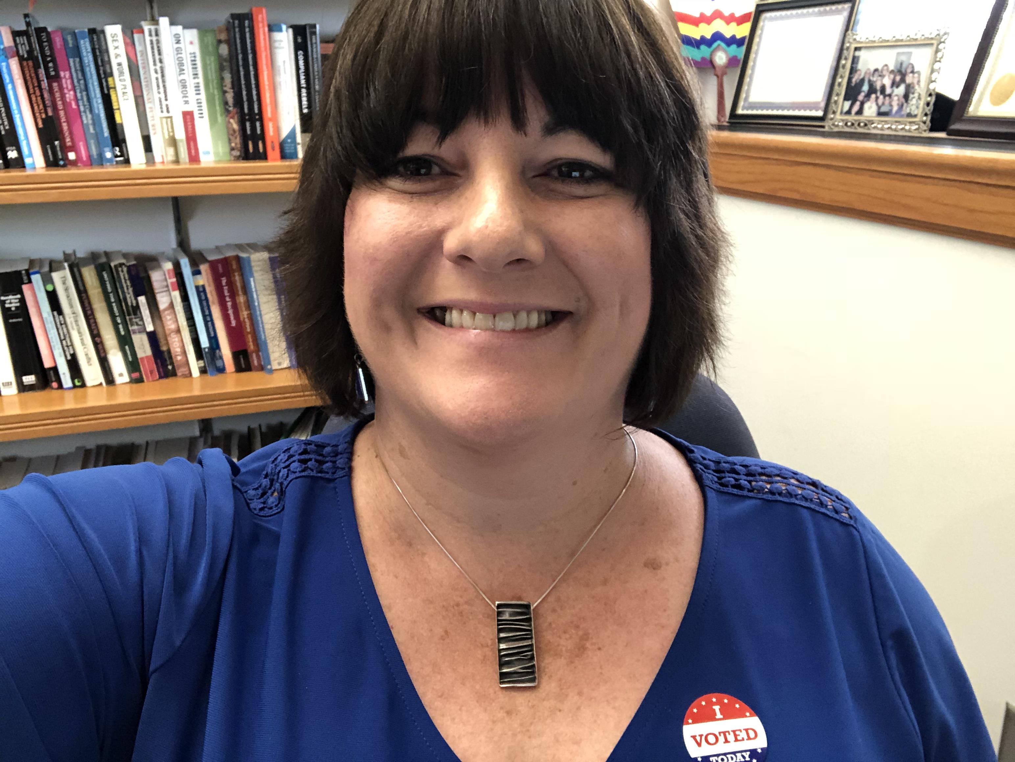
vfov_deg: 44.2
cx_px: 508
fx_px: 939
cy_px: 381
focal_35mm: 32
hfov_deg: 56.8
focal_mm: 2.87
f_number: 2.2
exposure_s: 1/40
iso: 250
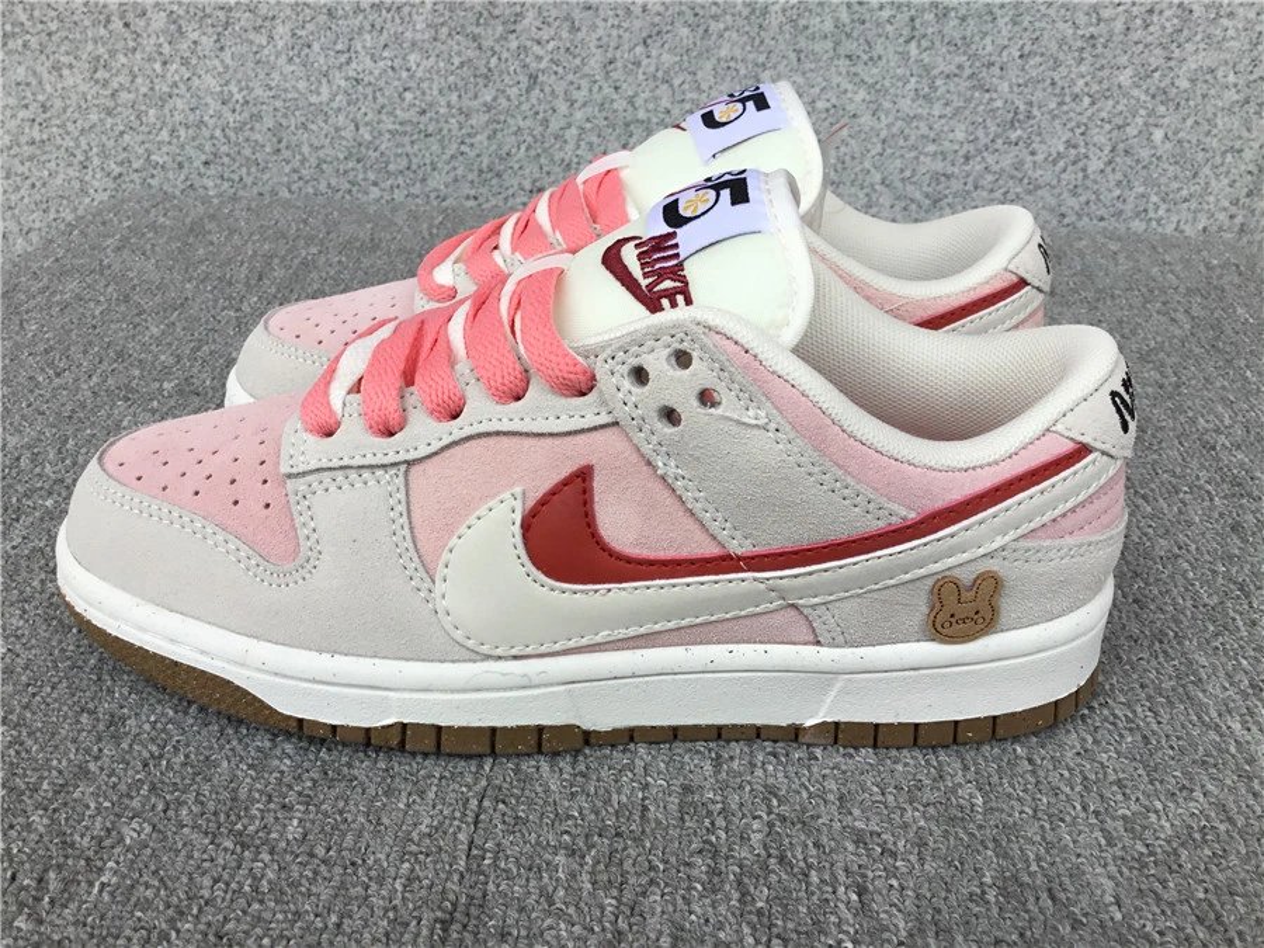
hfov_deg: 58.4
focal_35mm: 31
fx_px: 1132
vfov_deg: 45.4
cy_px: 474
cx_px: 632
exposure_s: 1/177
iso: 25
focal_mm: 3.3
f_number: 2.4
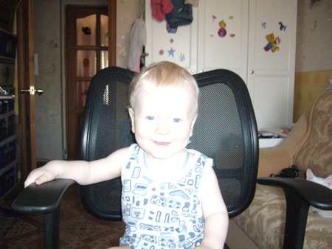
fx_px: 336
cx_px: 166
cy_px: 124
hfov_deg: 52.6
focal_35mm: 35
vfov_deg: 40.7
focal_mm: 5.8
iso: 400
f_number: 2.8
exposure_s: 1/40
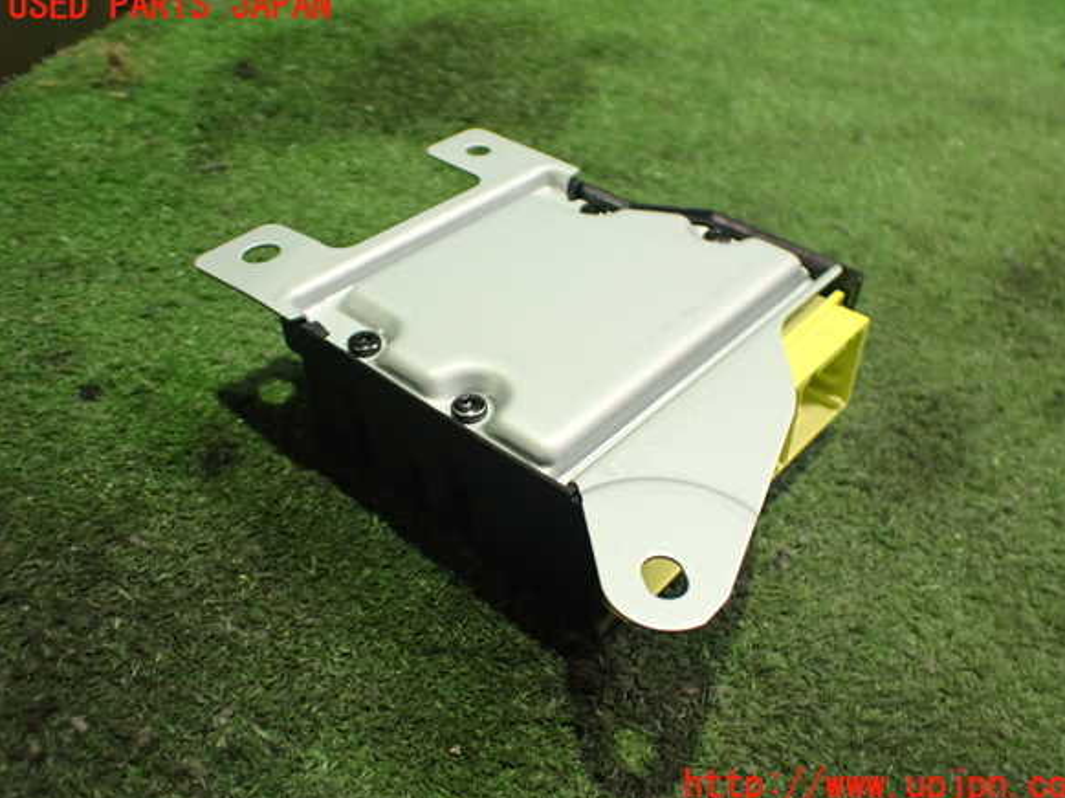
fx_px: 953
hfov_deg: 58.4
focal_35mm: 31
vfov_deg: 45.4
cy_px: 396
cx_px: 548
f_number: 2.3
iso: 800
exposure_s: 1/30
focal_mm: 5.4
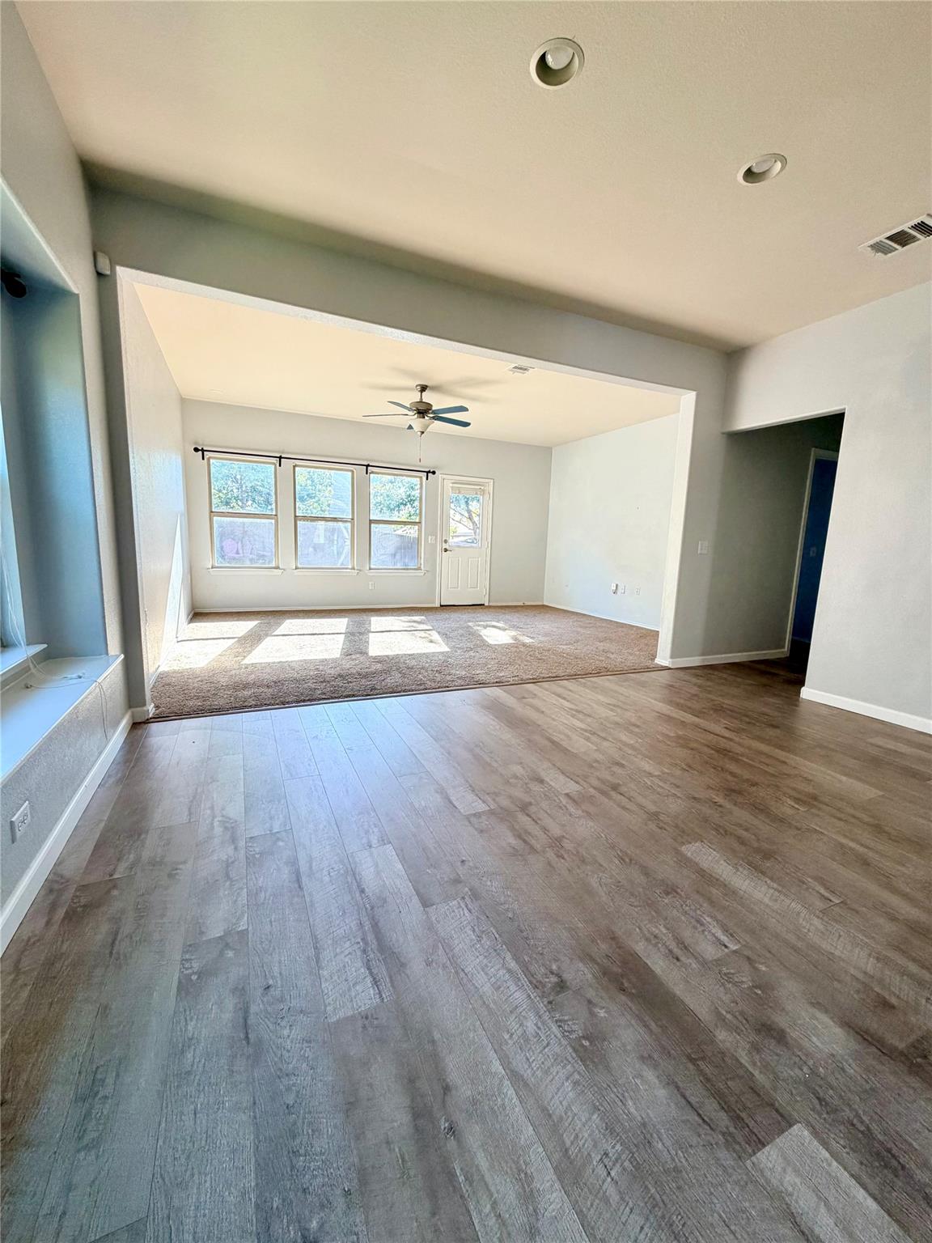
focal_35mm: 14
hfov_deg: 85.7
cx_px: 466
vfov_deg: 102.1
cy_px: 622
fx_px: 503
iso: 250
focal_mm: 2.22
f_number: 2.2
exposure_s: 1/120
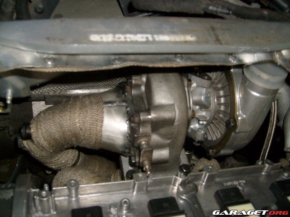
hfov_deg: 52.6
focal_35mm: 35
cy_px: 108
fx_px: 293
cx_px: 145
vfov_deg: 40.7
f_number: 2.8
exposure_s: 1/45
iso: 100
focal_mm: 5.8
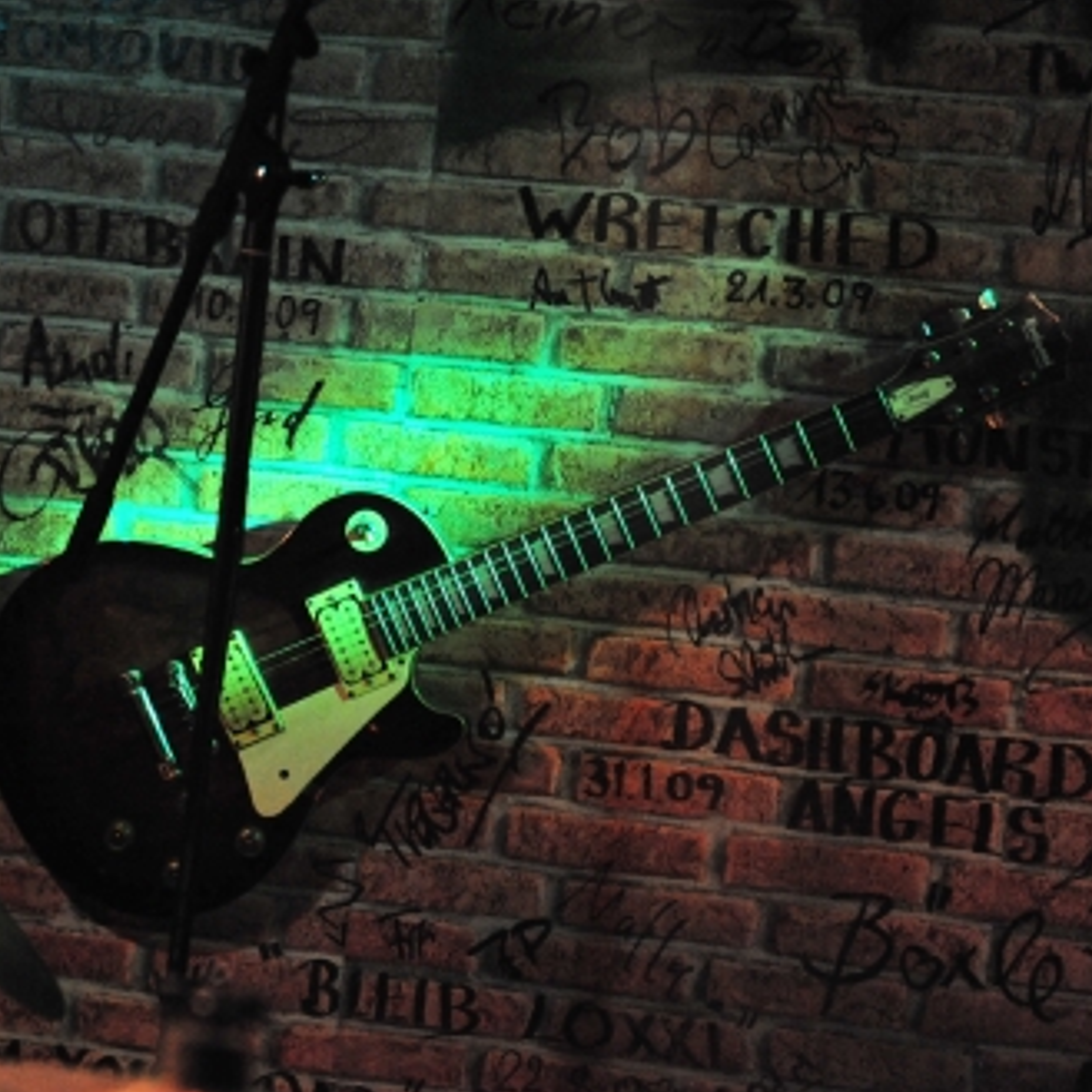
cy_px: 549
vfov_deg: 21.7
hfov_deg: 21.5
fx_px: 2855
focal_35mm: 80
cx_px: 335
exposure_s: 1/100
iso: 6400
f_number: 2.8
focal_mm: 62
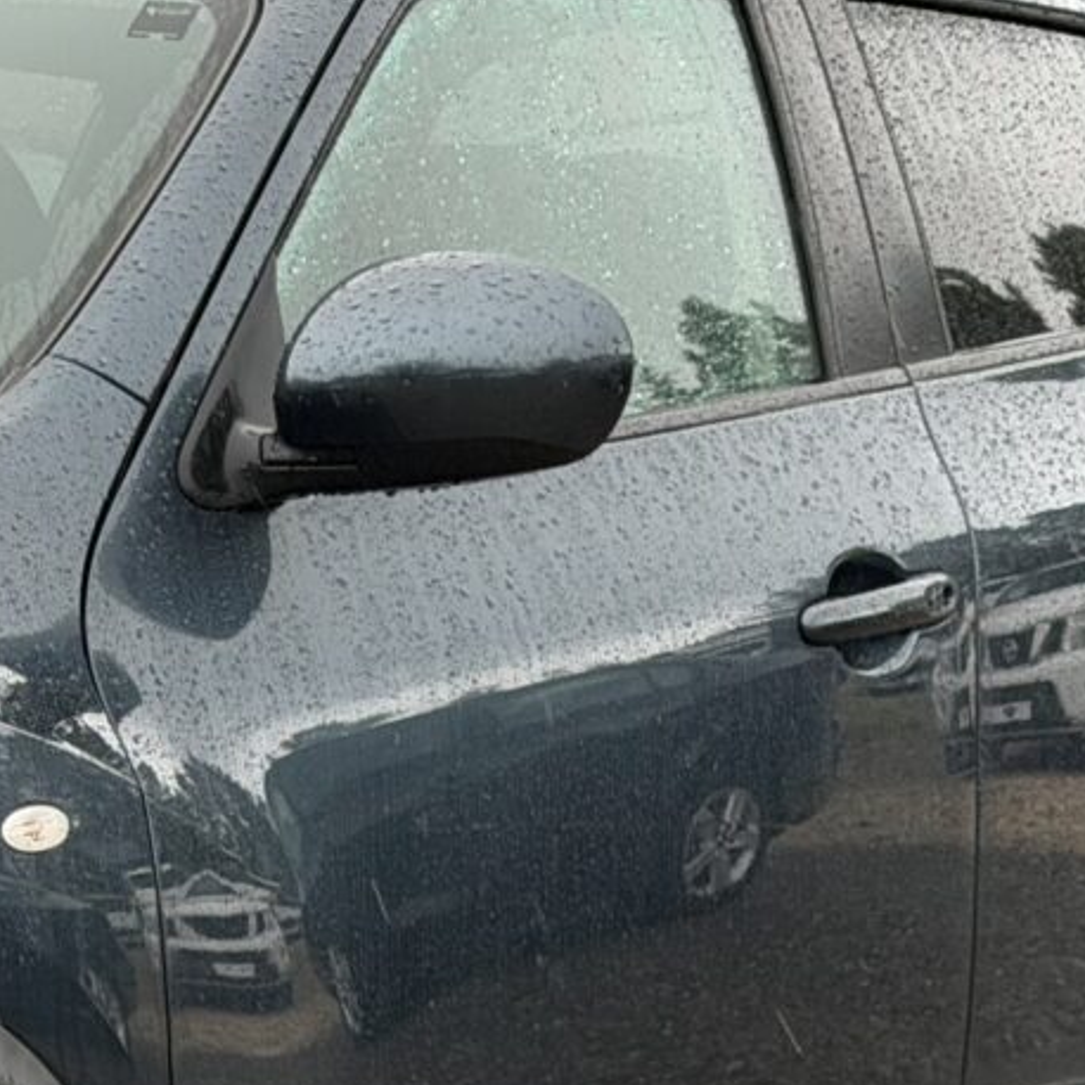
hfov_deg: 9.7
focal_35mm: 178
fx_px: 6312
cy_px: 853
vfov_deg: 9.8
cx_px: -289
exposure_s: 1/79
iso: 160
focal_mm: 6.76
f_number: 1.78
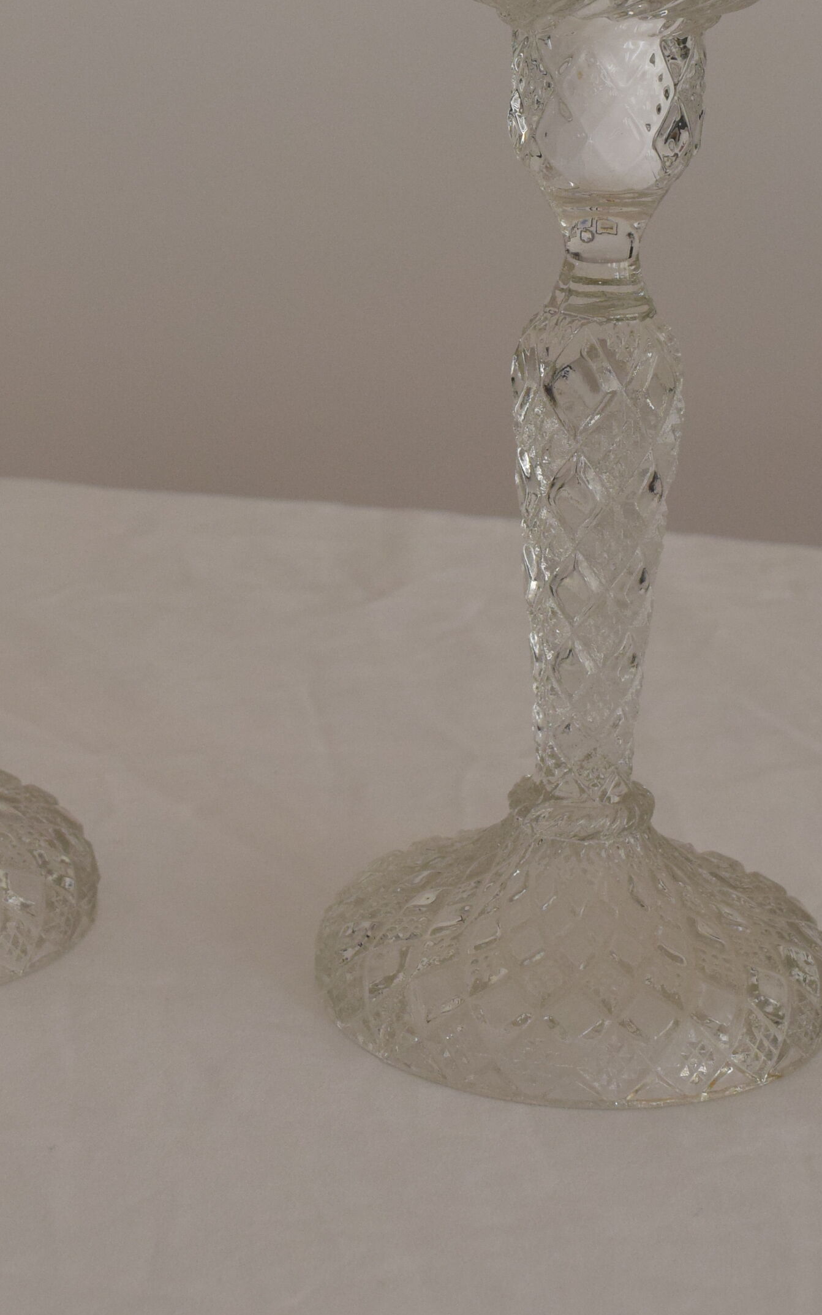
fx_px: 2870
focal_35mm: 80
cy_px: 337
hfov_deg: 16.2
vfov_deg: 25.5
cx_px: 164
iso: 800
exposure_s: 1/500
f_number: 5.6
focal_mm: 25
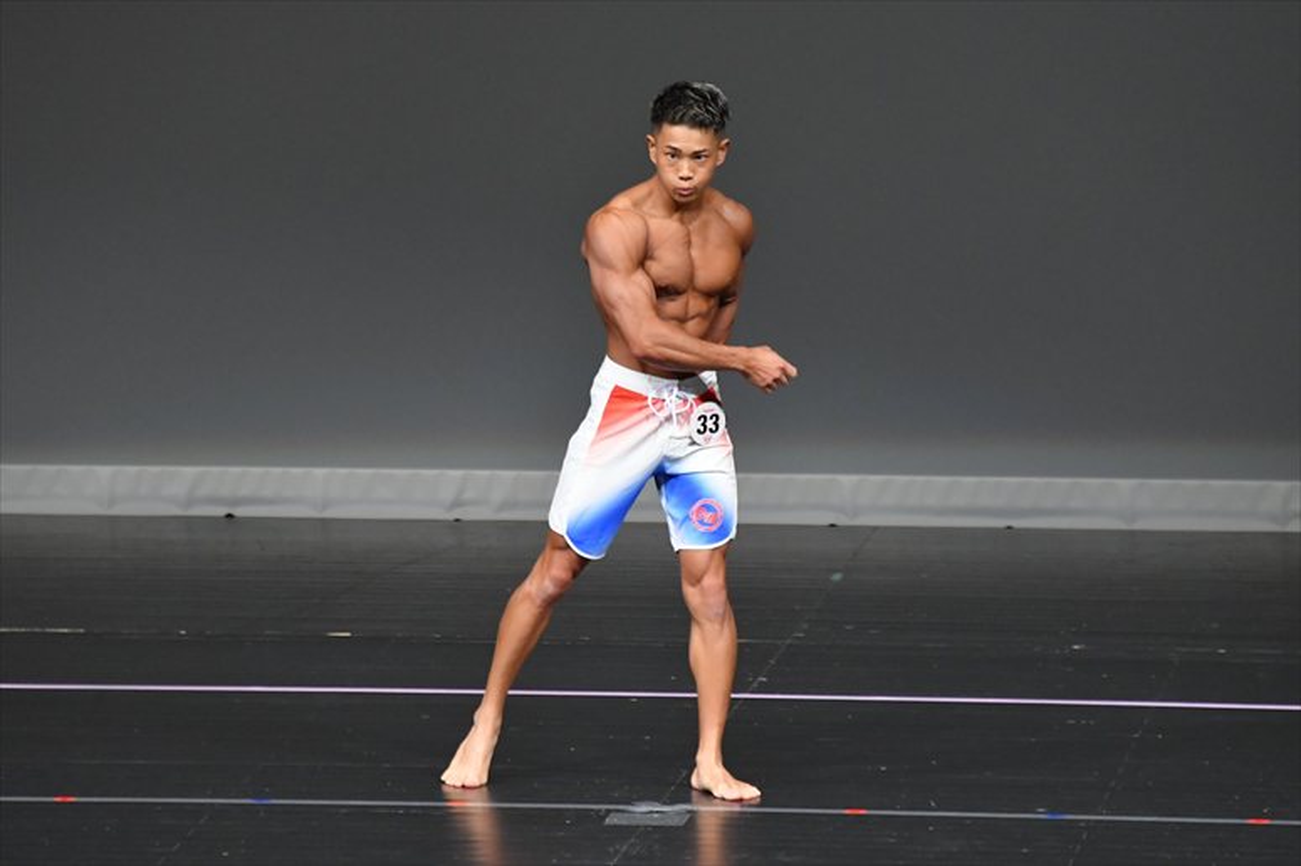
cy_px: 433
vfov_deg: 4.0
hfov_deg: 6.0
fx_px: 12462
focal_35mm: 345
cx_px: 650
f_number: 5.6
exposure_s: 1/400
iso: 4000
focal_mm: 230
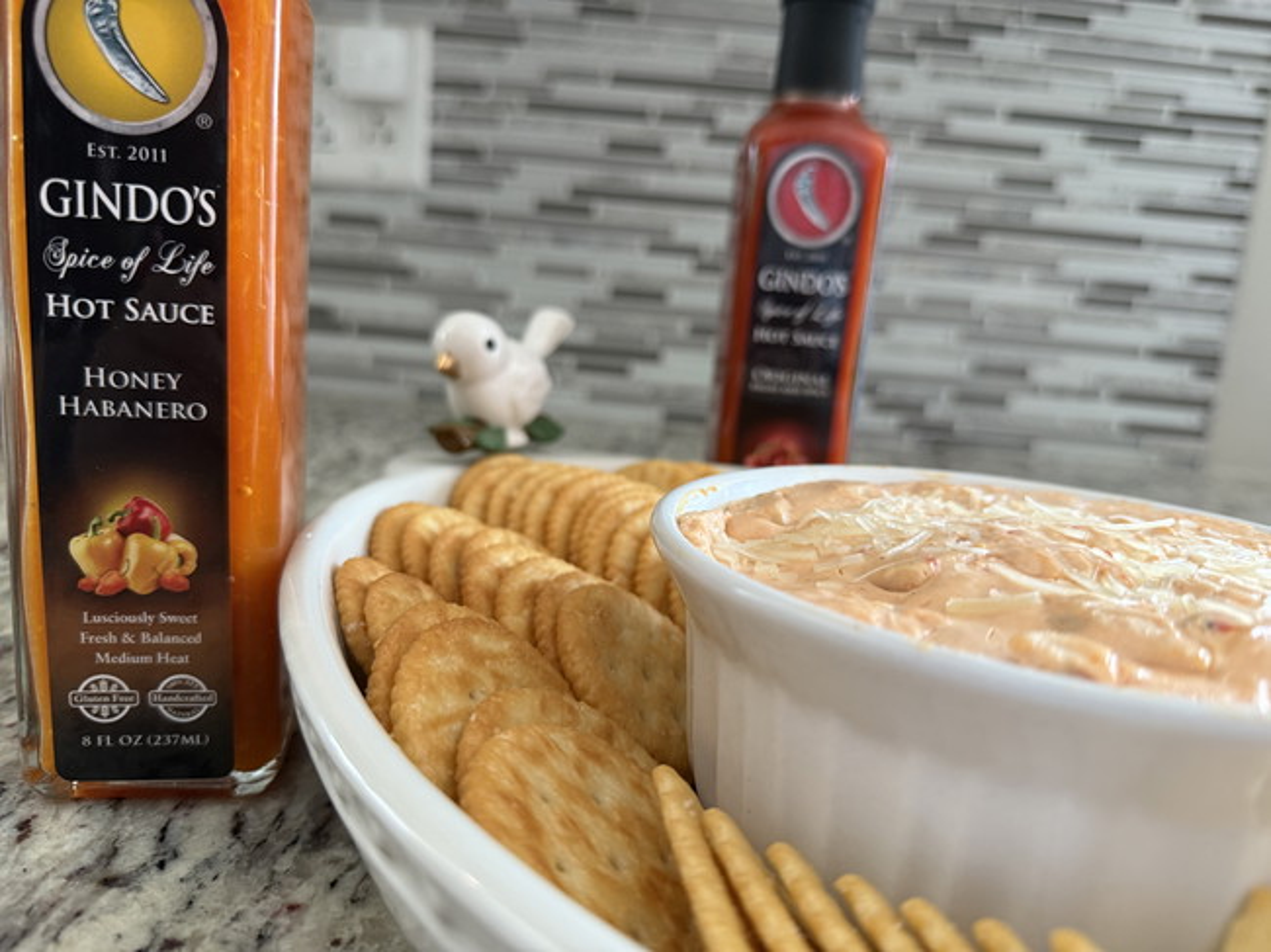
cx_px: 636
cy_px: 476
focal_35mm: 24
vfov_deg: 56.8
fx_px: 881
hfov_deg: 71.6
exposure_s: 1/60
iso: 250
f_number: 1.78
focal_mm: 6.76
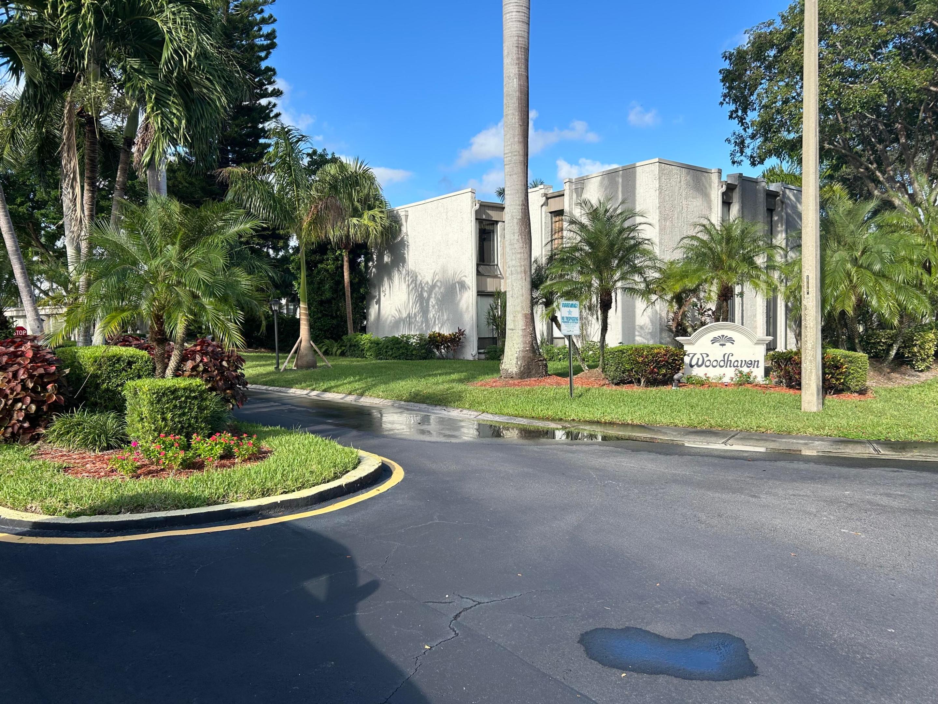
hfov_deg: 67.3
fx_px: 705
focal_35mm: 26
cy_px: 352
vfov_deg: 53.1
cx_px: 469
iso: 50
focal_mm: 5.7
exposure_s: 1/2208
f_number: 1.5
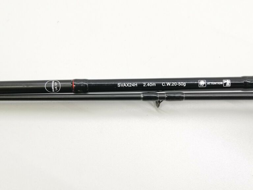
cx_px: 126
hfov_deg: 53.9
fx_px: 249
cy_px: 95
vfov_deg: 41.8
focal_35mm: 34
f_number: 1.8
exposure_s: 1/50
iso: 80
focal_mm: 3.95
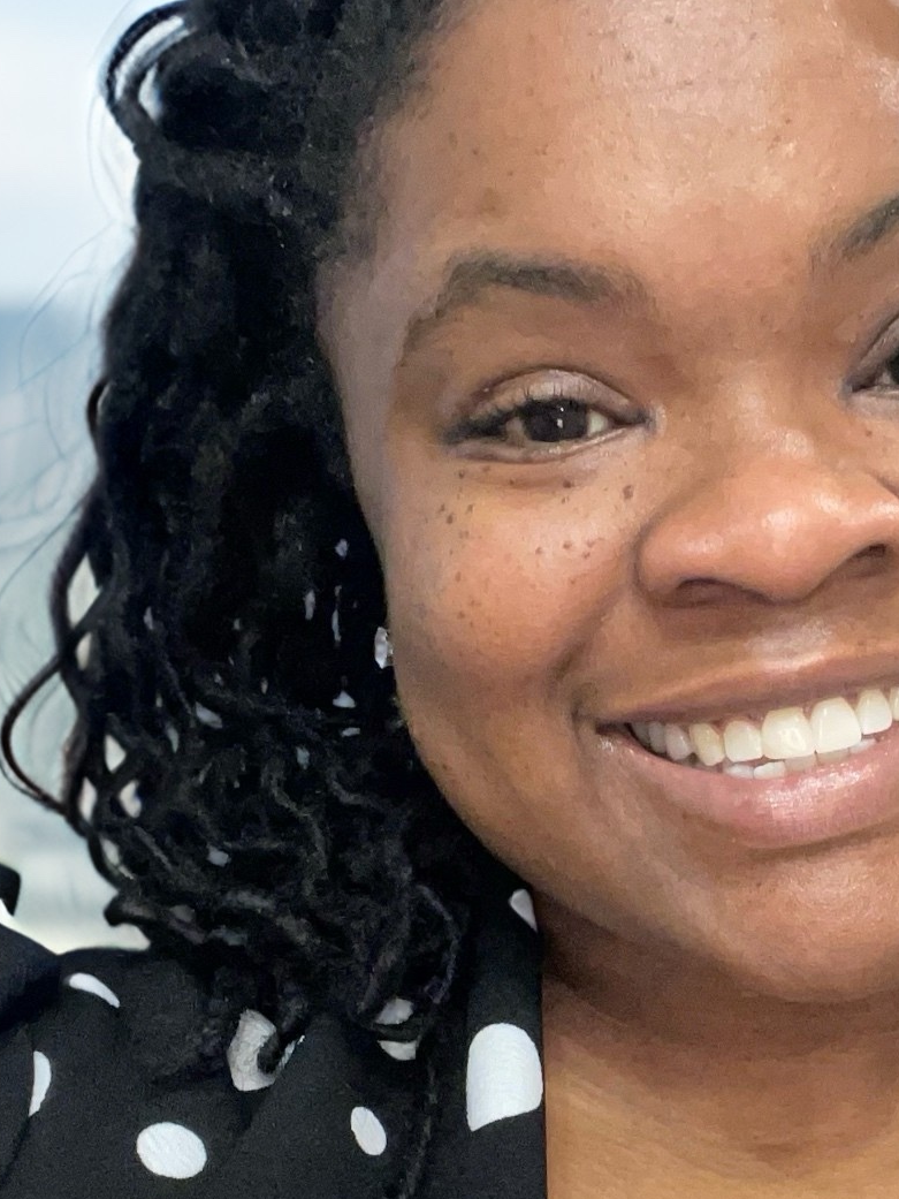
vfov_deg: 32.0
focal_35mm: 59
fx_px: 2043
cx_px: 775
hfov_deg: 24.3
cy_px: 919
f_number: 2.2
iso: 400
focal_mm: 2.71
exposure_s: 1/30
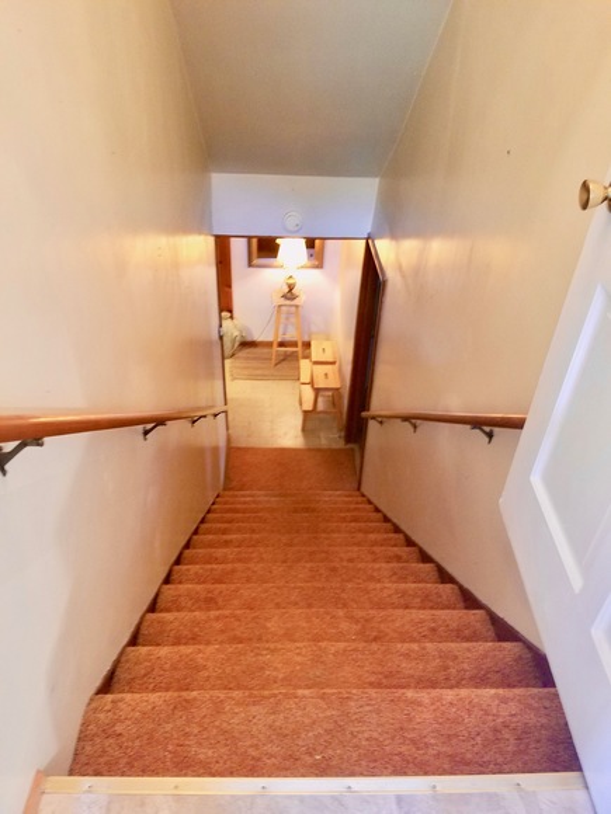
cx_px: 306
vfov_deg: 67.3
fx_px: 612
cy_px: 407
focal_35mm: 26
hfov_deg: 53.1
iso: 200
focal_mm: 4.2
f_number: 1.7
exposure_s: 1/11
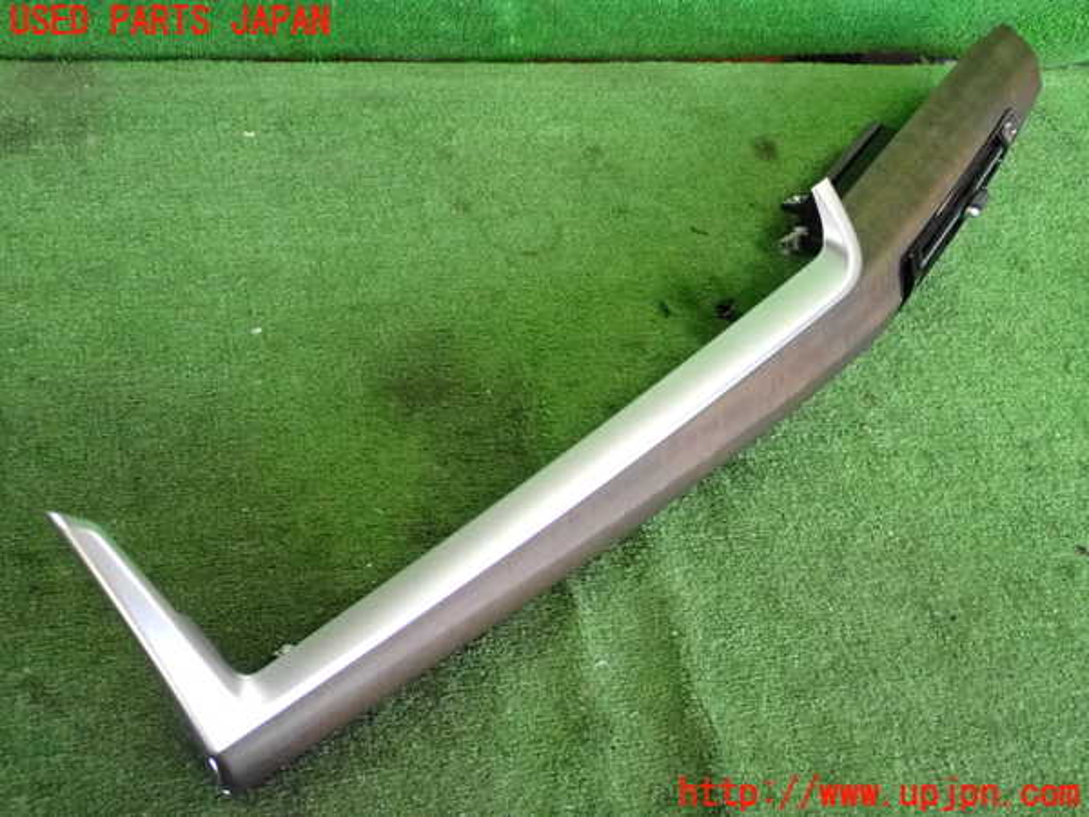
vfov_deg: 37.7
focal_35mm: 38
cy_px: 408
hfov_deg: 49.0
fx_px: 1195
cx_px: 544
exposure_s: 1/125
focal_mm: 6.83
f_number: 2.7
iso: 2000
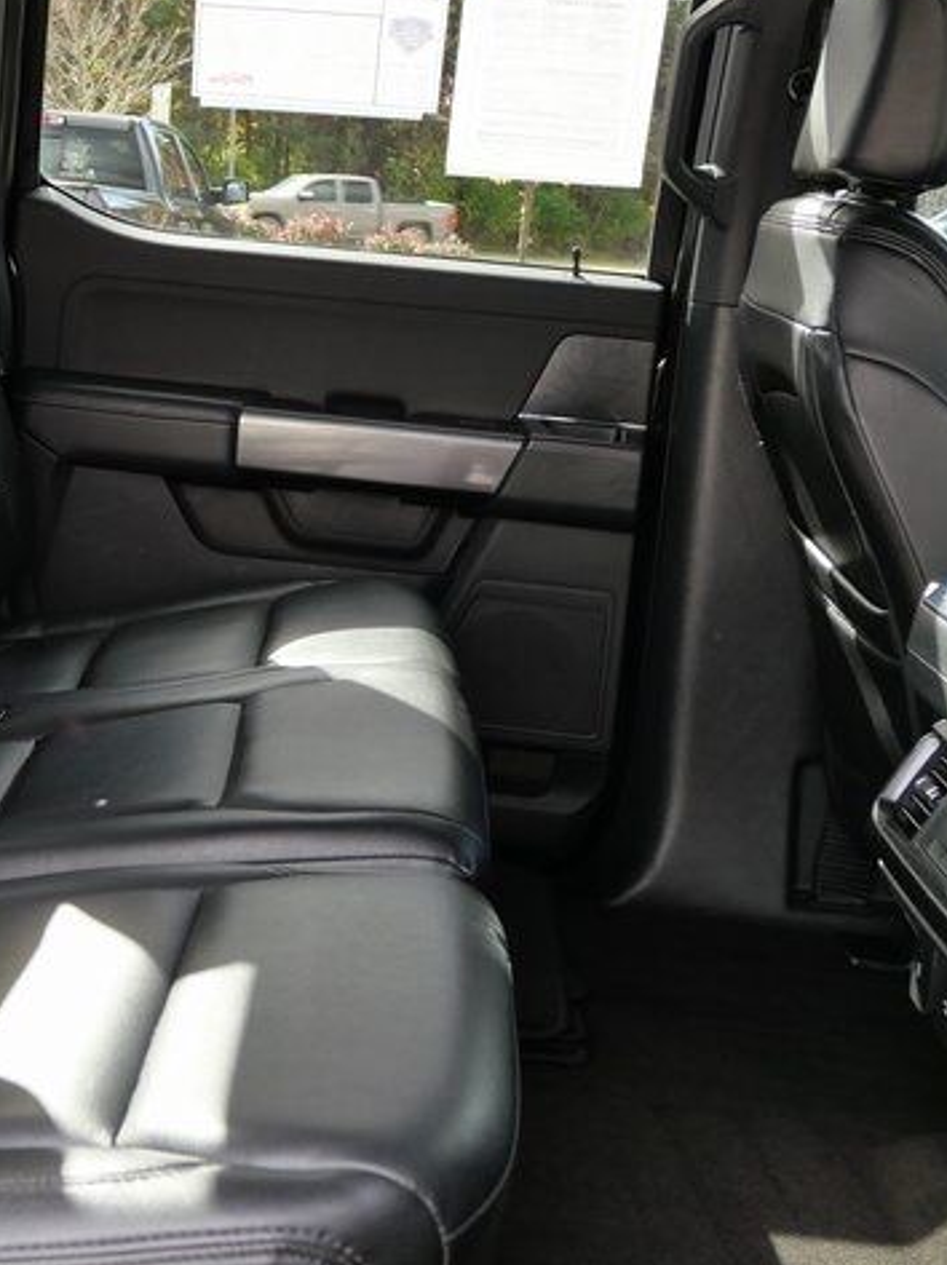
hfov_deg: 26.4
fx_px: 1899
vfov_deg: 36.6
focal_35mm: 52
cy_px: 476
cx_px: -11
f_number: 3.5
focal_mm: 12
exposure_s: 1/125
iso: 200
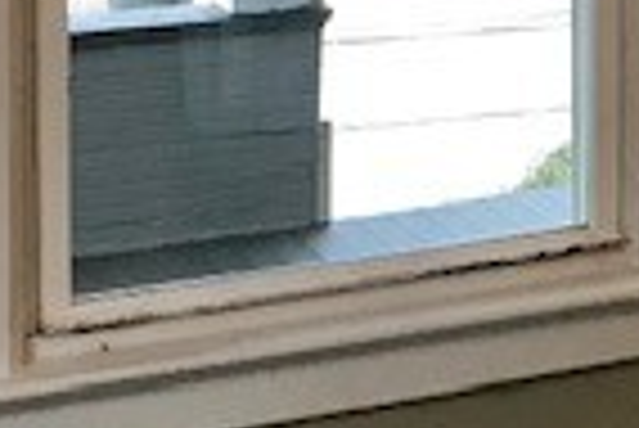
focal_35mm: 131
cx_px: 734
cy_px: -360
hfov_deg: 15.2
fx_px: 2328
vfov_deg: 9.9
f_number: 1.8
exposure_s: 1/30
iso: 40
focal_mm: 3.99
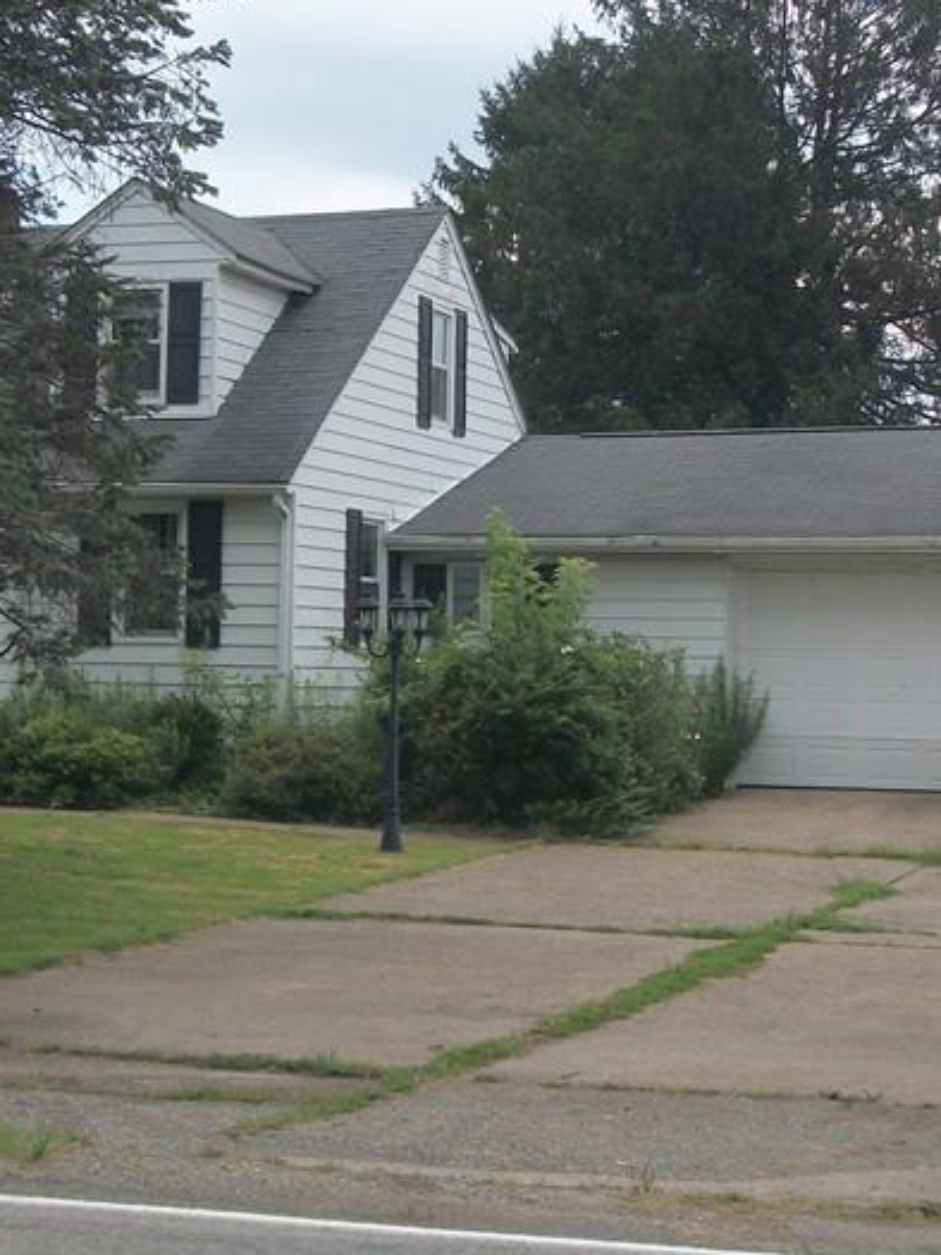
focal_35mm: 78
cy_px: 586
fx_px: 2826
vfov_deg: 25.0
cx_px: 408
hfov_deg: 18.9
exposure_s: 1/80
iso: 80
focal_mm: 7.1
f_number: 9.9
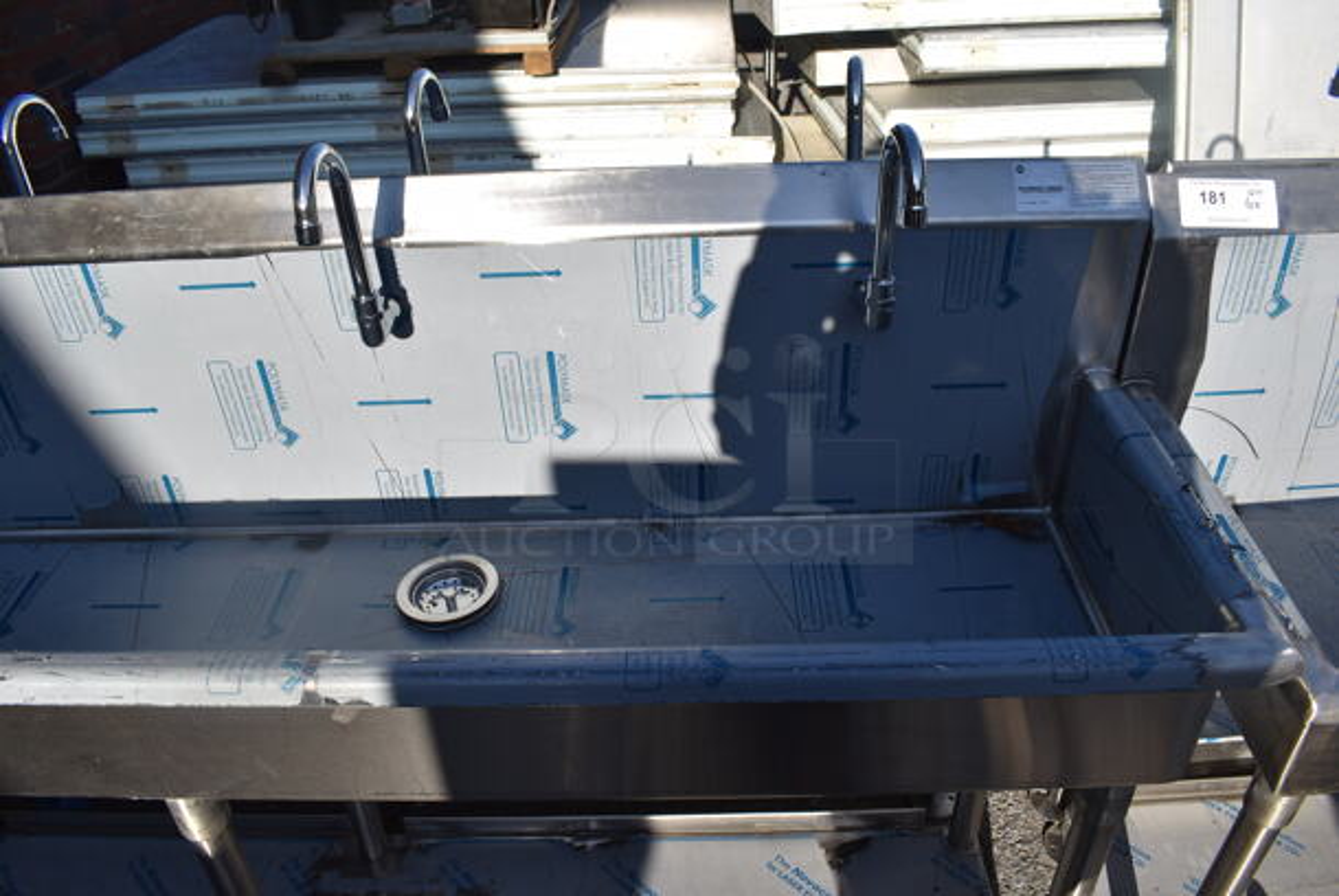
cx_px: 670
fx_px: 1005
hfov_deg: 67.3
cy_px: 448
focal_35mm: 27
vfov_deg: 48.0
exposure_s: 1/250
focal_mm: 18
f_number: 8
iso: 100
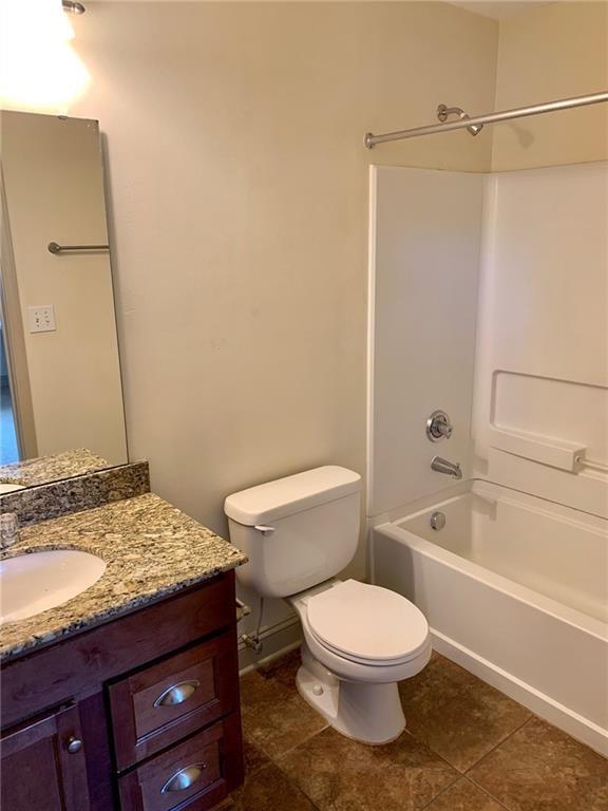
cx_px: 304
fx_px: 609
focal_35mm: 26
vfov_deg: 67.3
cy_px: 406
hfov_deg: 53.1
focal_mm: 4.25
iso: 125
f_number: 1.8
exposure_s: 1/60
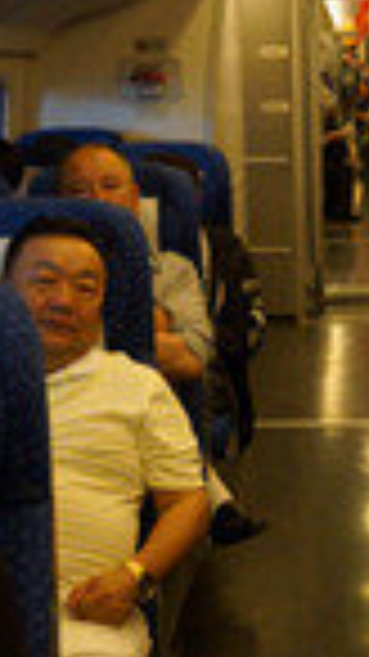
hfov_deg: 14.0
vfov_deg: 25.3
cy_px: 286
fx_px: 1463
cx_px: 416
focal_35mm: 84
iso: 1600
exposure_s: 1/100
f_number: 3.5
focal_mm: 18
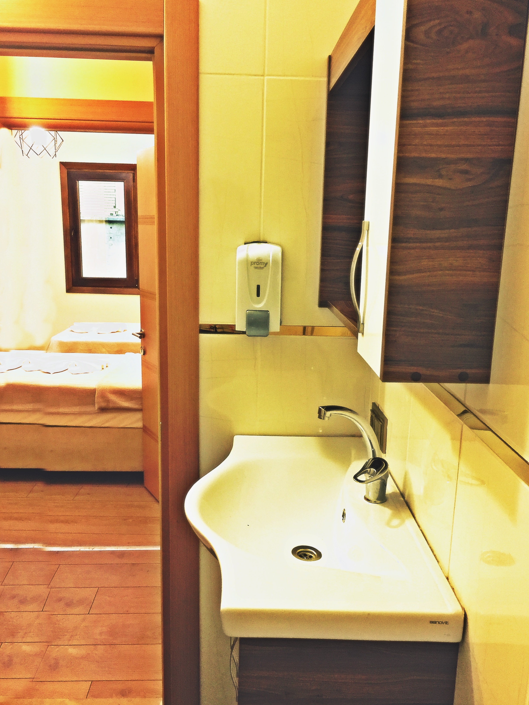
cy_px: 352
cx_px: 264
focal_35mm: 29
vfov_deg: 61.7
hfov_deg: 48.2
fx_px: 591
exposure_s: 1/33
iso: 200
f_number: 2.2
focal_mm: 4.15
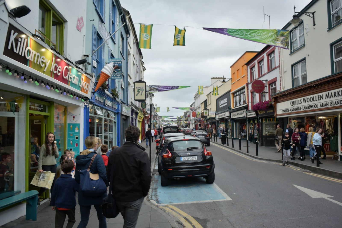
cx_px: 171
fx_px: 256
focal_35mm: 27
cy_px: 114
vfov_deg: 47.9
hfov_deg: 67.4
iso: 450
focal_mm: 10
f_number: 3.5
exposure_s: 1/500
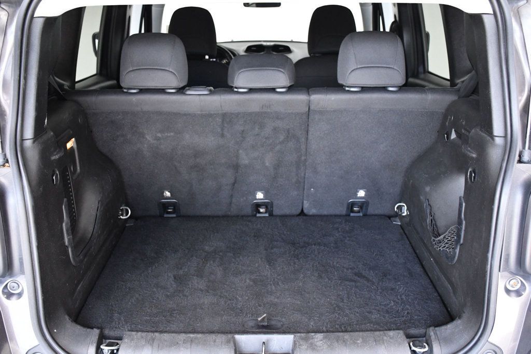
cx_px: 266
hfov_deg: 49.6
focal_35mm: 39
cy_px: 177
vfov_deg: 34.2
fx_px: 575
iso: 2500
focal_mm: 26
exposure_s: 1/125
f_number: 5.6
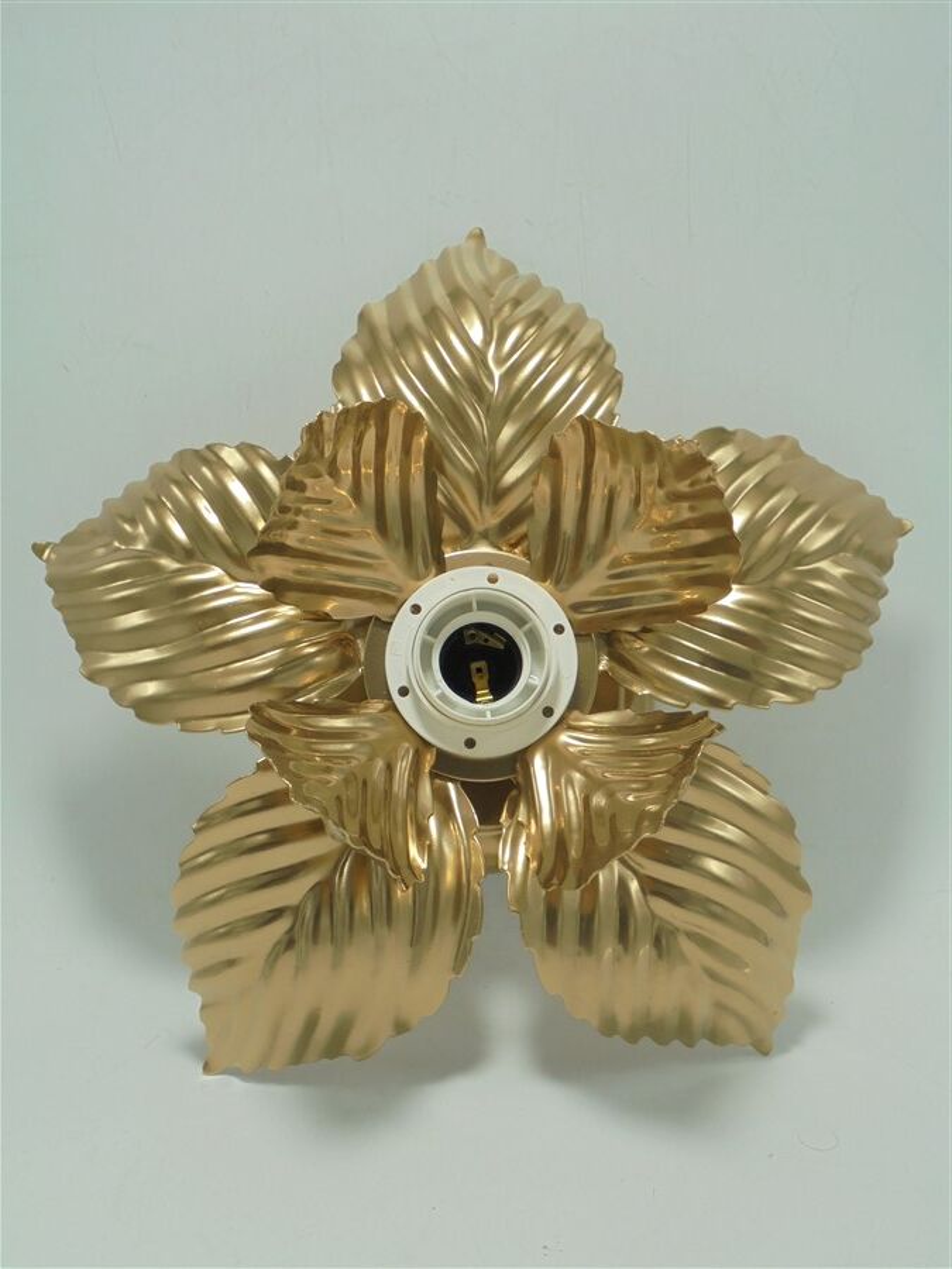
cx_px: 476
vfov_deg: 43.9
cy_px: 634
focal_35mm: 43
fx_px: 1577
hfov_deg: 33.6
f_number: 4.5
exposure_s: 1/60
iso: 100
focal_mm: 7.8
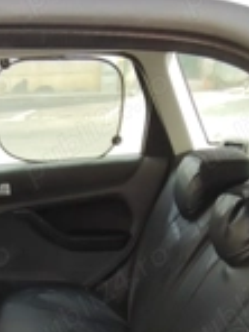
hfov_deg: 29.9
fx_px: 441
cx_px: 16
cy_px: 336
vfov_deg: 36.7
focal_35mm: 46
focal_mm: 1.42
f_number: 2.2
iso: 100
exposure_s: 1/214
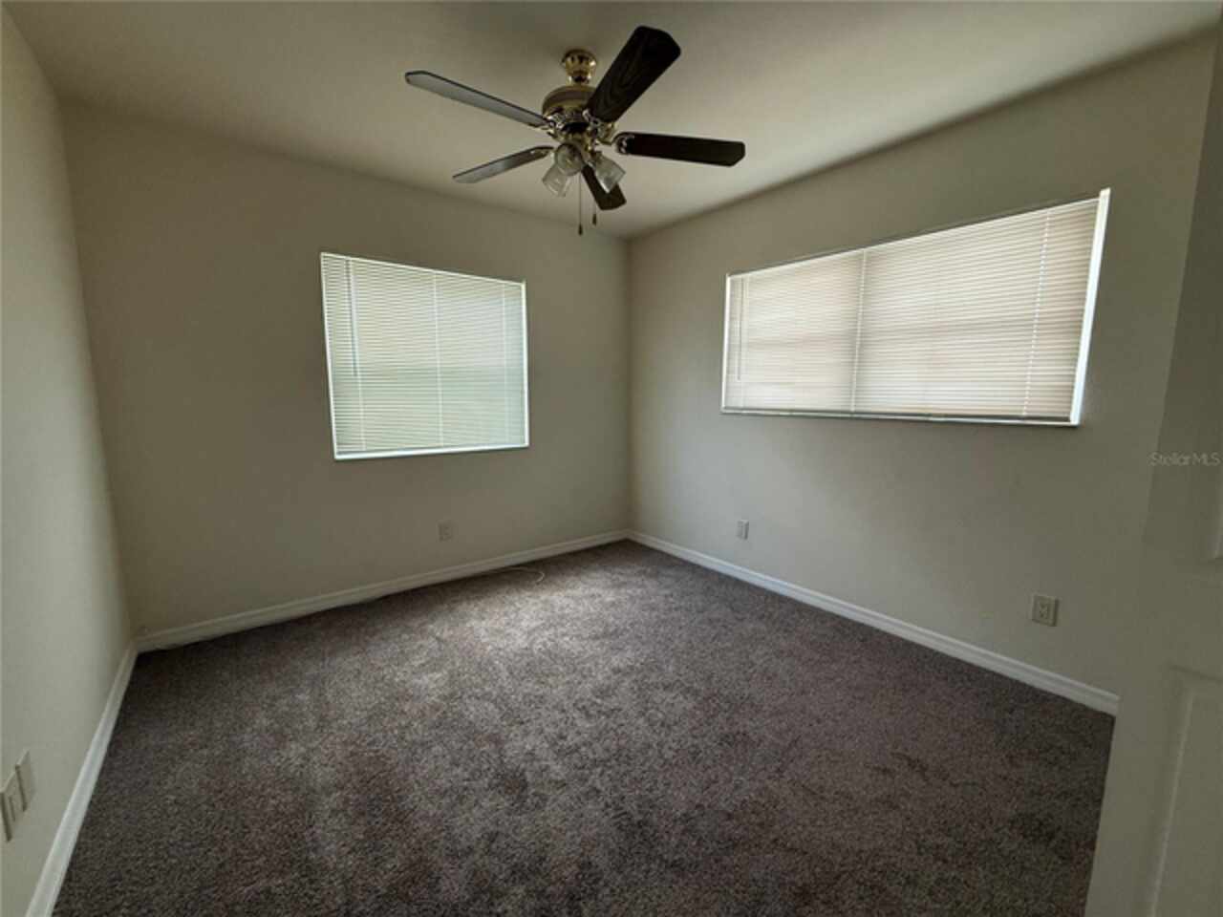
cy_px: 458
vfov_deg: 85.7
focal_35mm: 14
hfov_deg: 102.1
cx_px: 612
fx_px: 495
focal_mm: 2.22
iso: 320
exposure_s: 1/120
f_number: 2.2
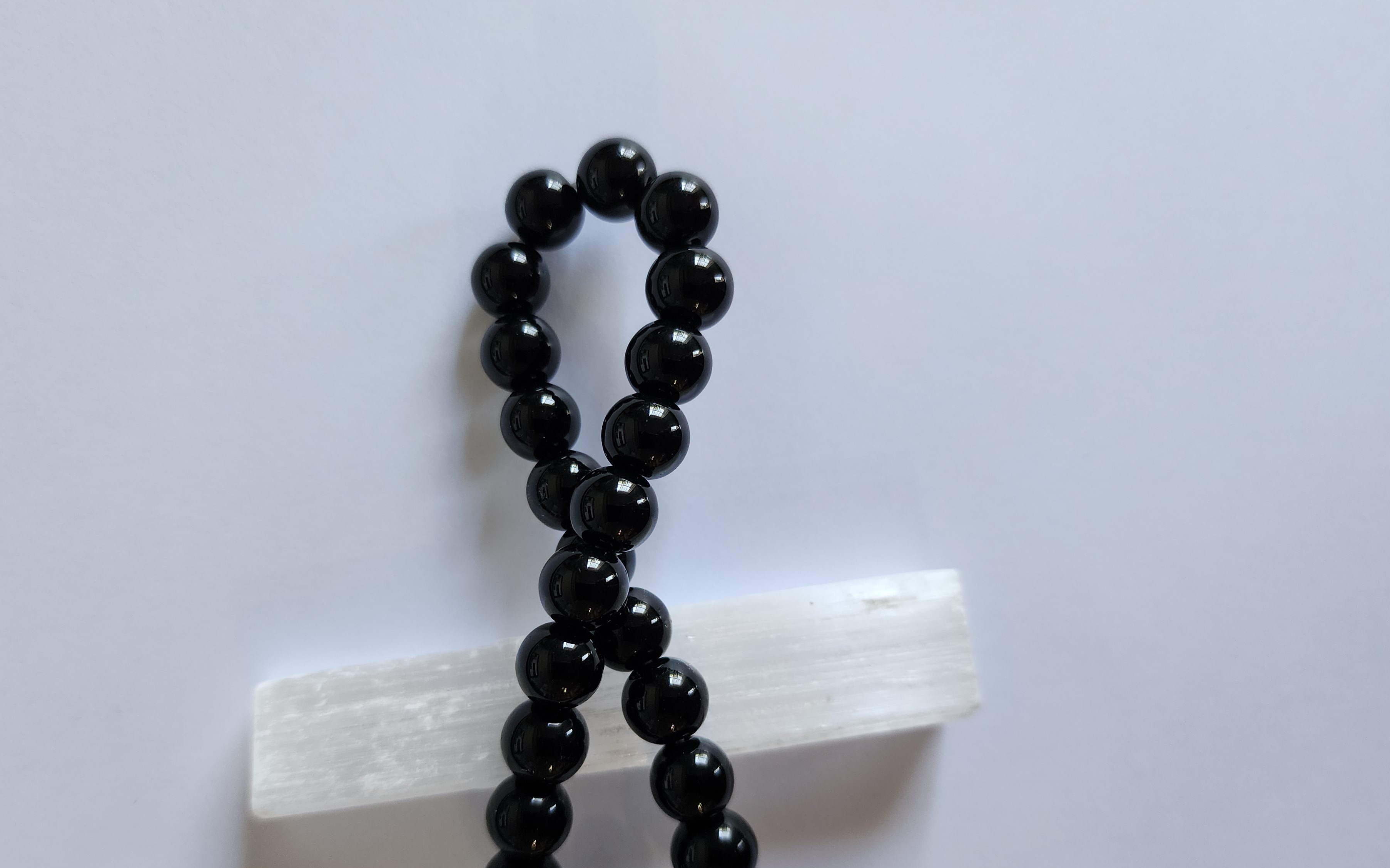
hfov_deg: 68.3
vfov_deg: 45.8
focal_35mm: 27
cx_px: 650
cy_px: 520
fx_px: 1023
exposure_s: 1/120
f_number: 1.8
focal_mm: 6.4
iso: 400
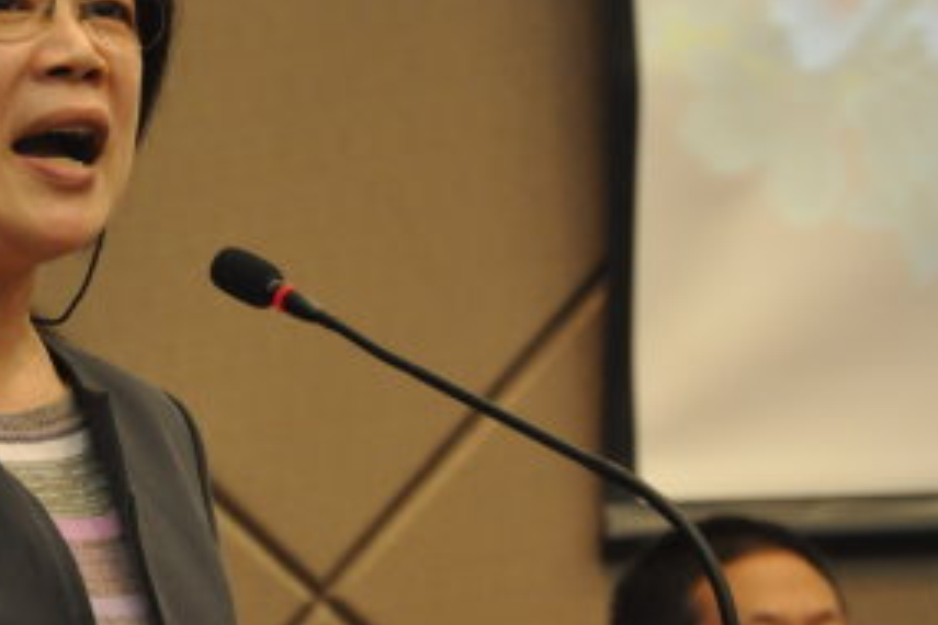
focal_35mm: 268
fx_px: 6984
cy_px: 258
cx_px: 95
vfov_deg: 5.1
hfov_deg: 7.7
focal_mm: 85
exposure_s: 1/60
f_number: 5.6
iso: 1250
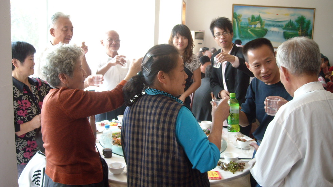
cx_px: 168
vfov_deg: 30.4
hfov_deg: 51.6
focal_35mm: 39
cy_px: 99
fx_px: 344
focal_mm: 5.7
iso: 118
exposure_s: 1/60
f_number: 2.8
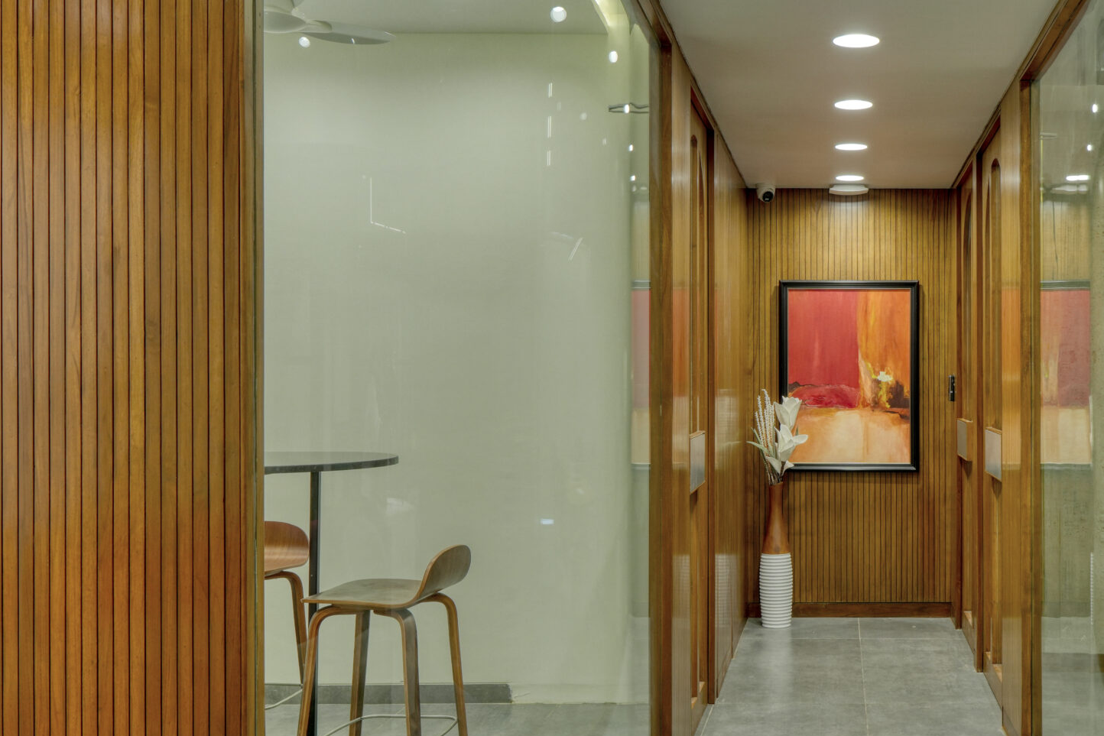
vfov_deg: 34.2
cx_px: 824
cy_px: 414
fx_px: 1196
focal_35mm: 39
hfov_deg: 47.7
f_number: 8
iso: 400
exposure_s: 1/2
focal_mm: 22
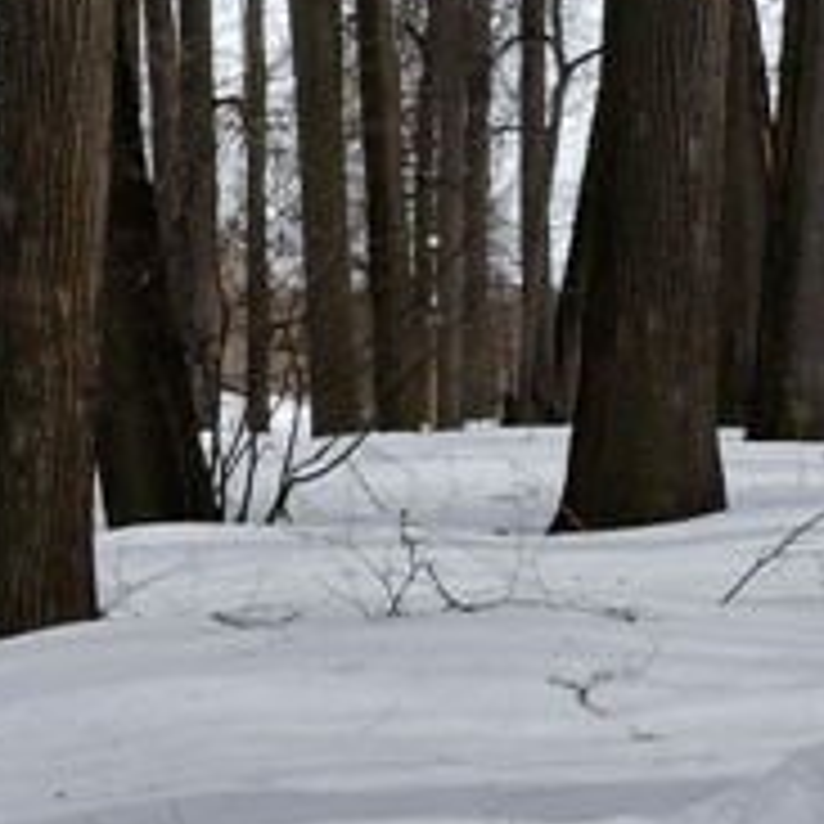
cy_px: -995
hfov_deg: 11.6
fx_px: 4040
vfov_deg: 10.4
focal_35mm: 150
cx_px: 664
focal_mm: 24
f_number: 7.1
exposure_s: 1/400
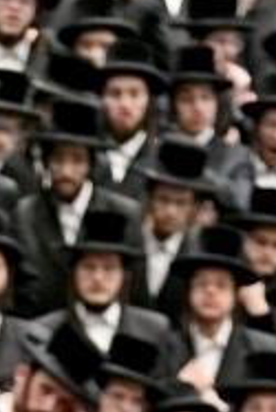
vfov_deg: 5.2
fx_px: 4408
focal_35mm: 384
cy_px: 1082
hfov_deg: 3.6
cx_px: -41
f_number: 2.8
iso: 320
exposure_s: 1/200
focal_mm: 70
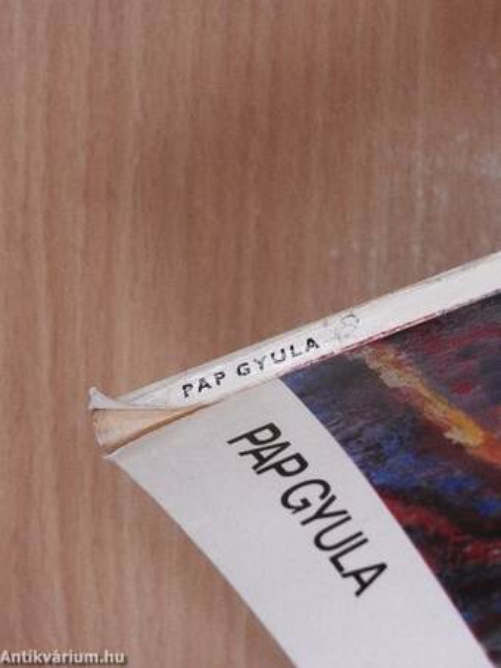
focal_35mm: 115
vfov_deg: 17.1
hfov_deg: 12.9
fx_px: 2218
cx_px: 250
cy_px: 334
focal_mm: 20.6
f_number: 5
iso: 560
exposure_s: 1/80
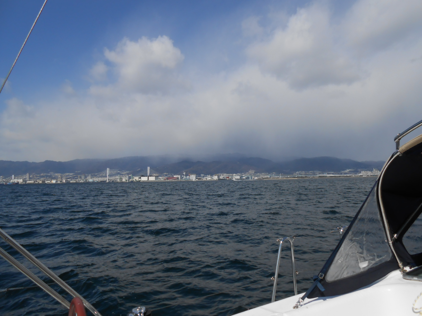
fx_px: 317
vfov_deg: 53.1
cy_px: 158
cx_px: 211
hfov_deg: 67.3
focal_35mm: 26
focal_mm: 4.6
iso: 80
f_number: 3.5
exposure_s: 1/2000
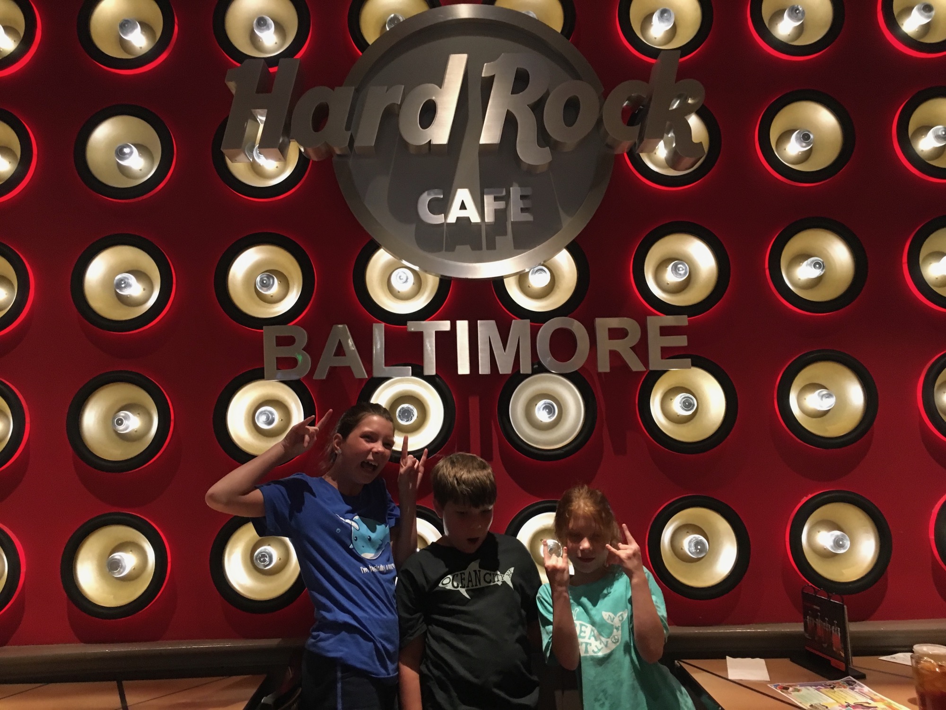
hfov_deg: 61.7
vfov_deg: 48.2
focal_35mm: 29
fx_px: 793
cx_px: 473
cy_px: 355
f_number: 2.2
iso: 200
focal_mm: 4.15
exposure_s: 1/20
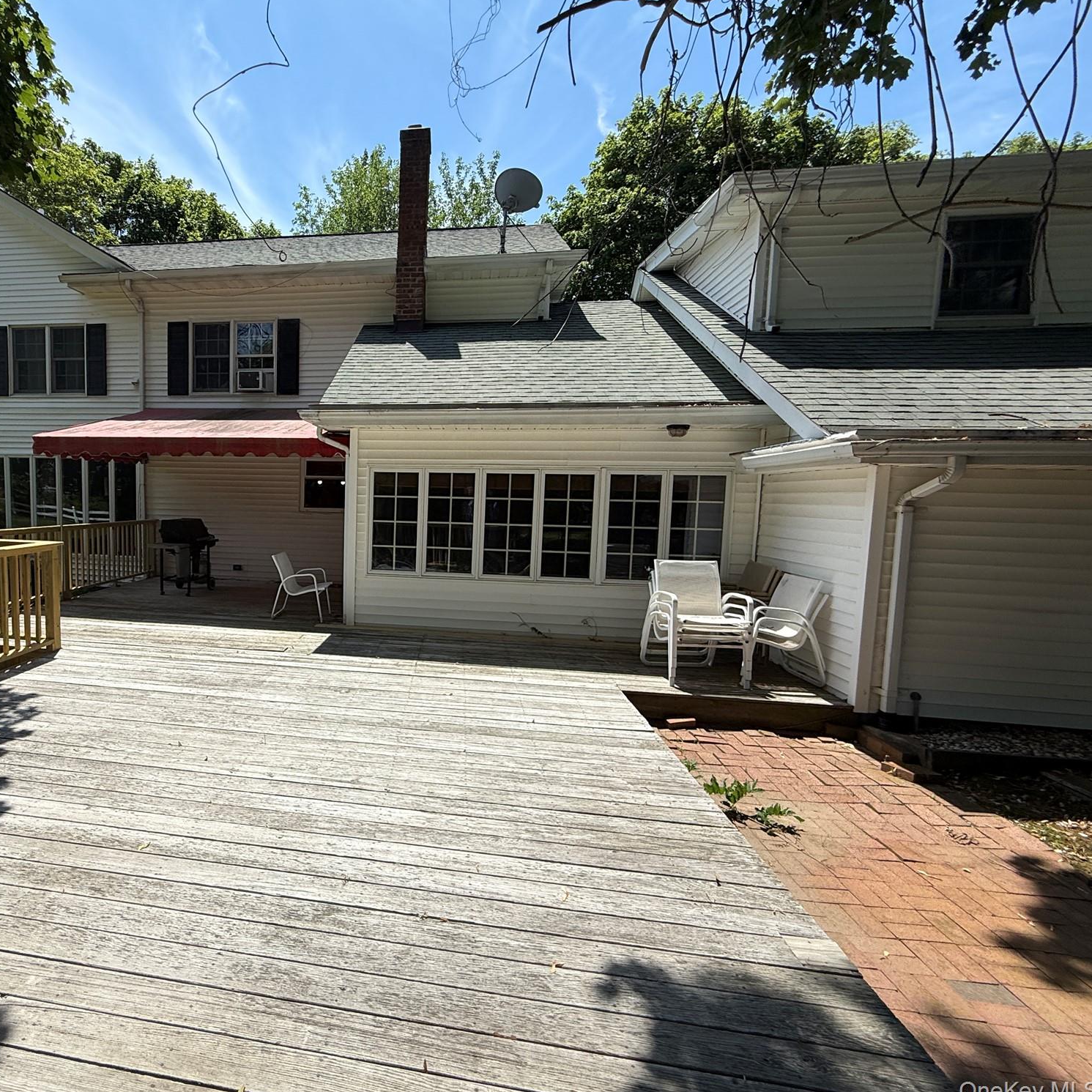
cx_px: 358
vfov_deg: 84.0
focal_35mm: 17
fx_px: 607
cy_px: 546
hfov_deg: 81.0
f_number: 2.2
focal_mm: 2.22
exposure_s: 1/2092
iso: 50
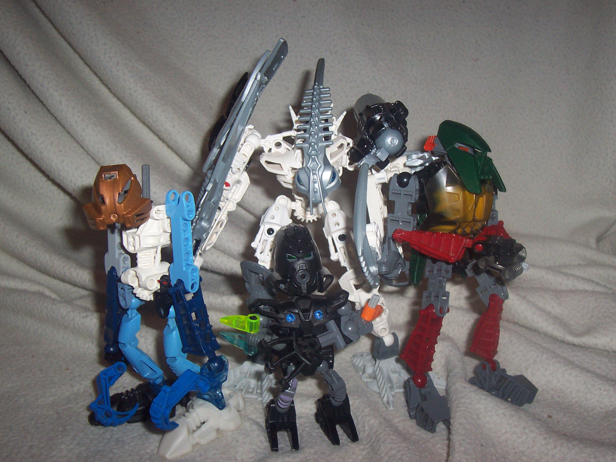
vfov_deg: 38.7
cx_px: 308
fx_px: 658
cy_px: 231
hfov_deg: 50.1
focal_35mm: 37
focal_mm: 5.6
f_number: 2.8
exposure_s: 1/60
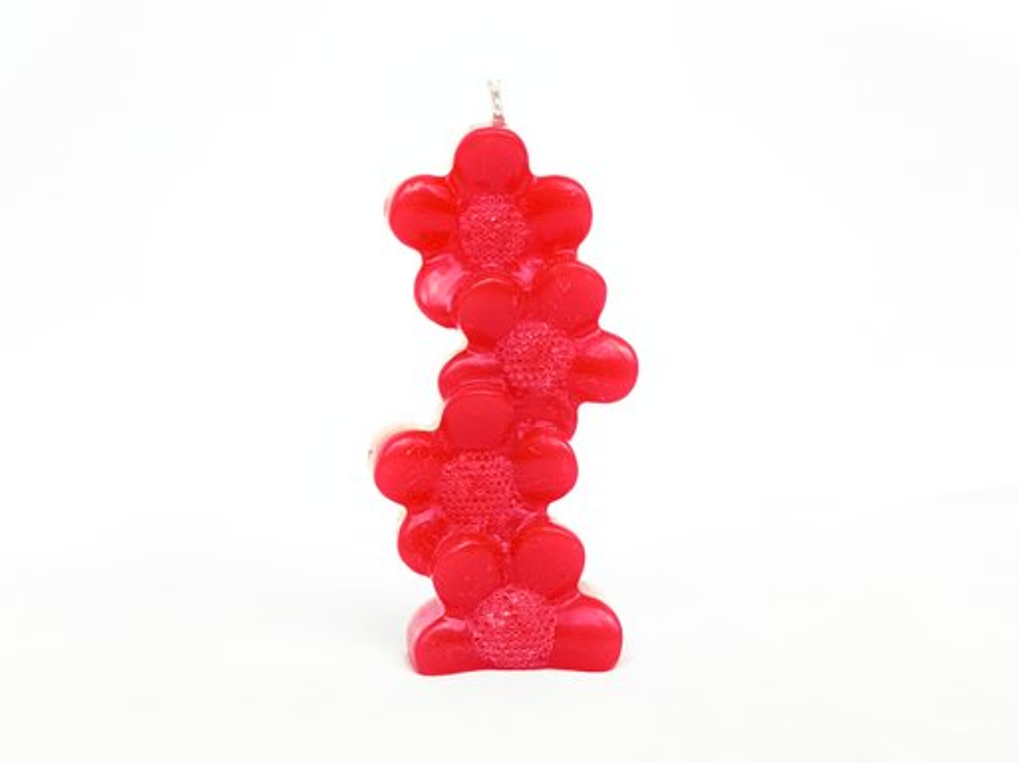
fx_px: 1441
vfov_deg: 29.7
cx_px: 509
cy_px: 382
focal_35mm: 49
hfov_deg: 38.9
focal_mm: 6.14
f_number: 1.65
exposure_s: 1/10000
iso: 6400
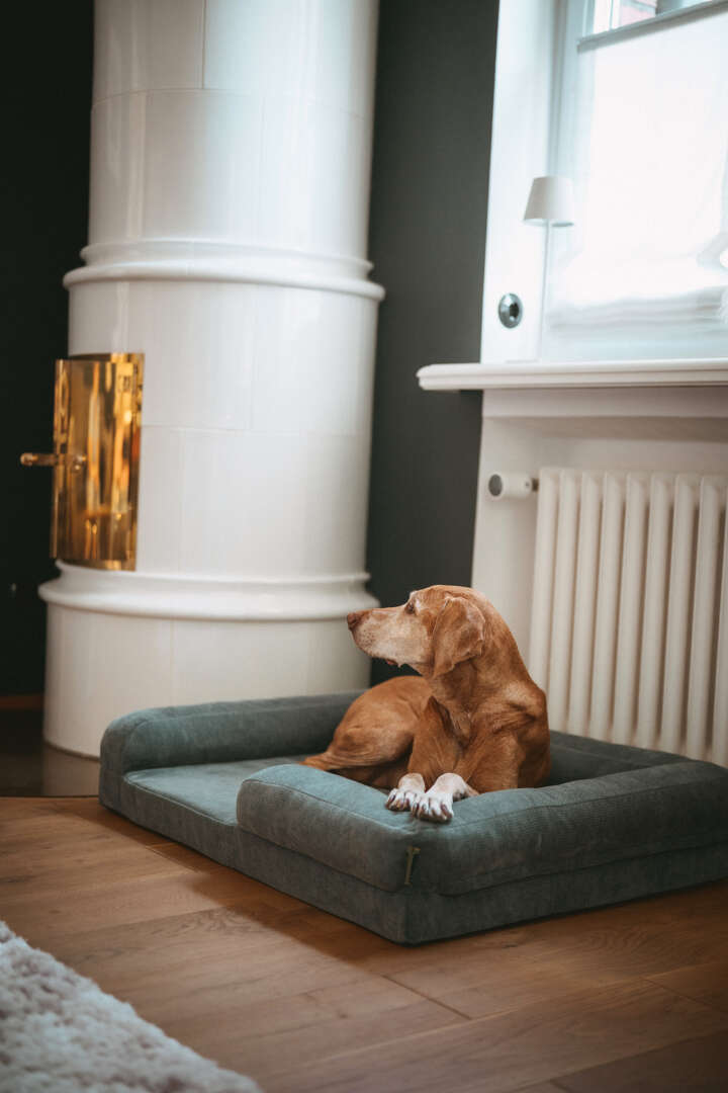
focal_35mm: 50
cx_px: 364
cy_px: 546
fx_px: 1517
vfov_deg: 39.6
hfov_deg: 27.0
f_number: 1.6
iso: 1000
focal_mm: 50
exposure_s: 1/160
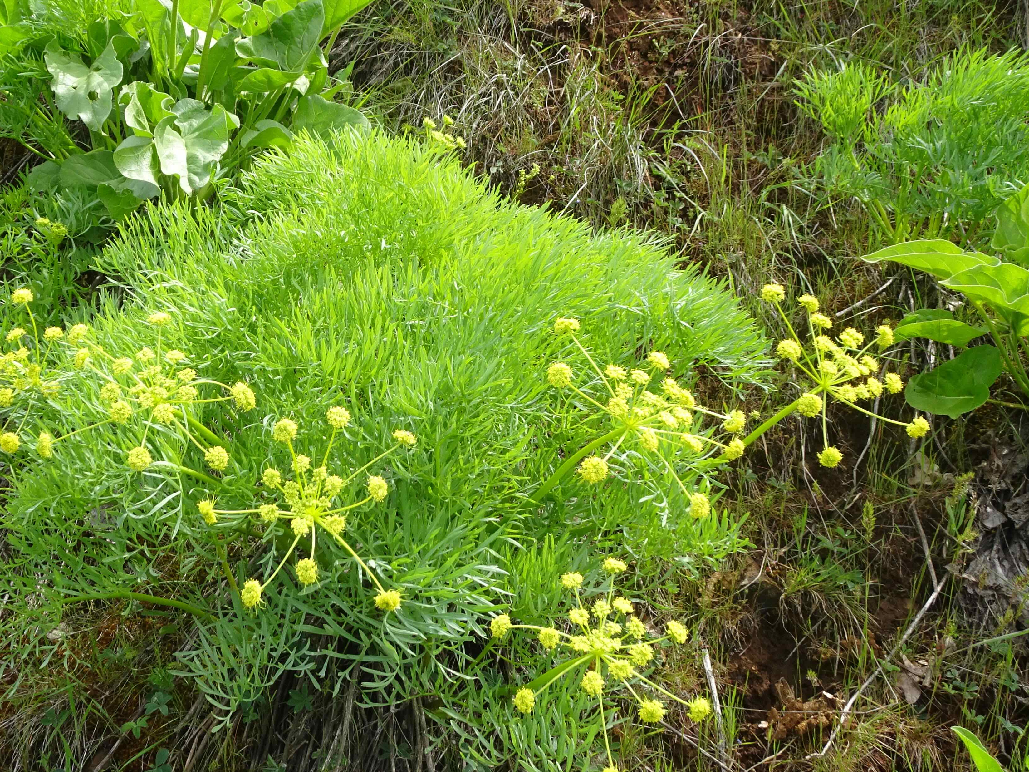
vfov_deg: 29.4
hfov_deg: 38.5
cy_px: 243
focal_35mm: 49
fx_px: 1457
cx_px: 343
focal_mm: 5.61
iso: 80
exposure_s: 1/250
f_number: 4
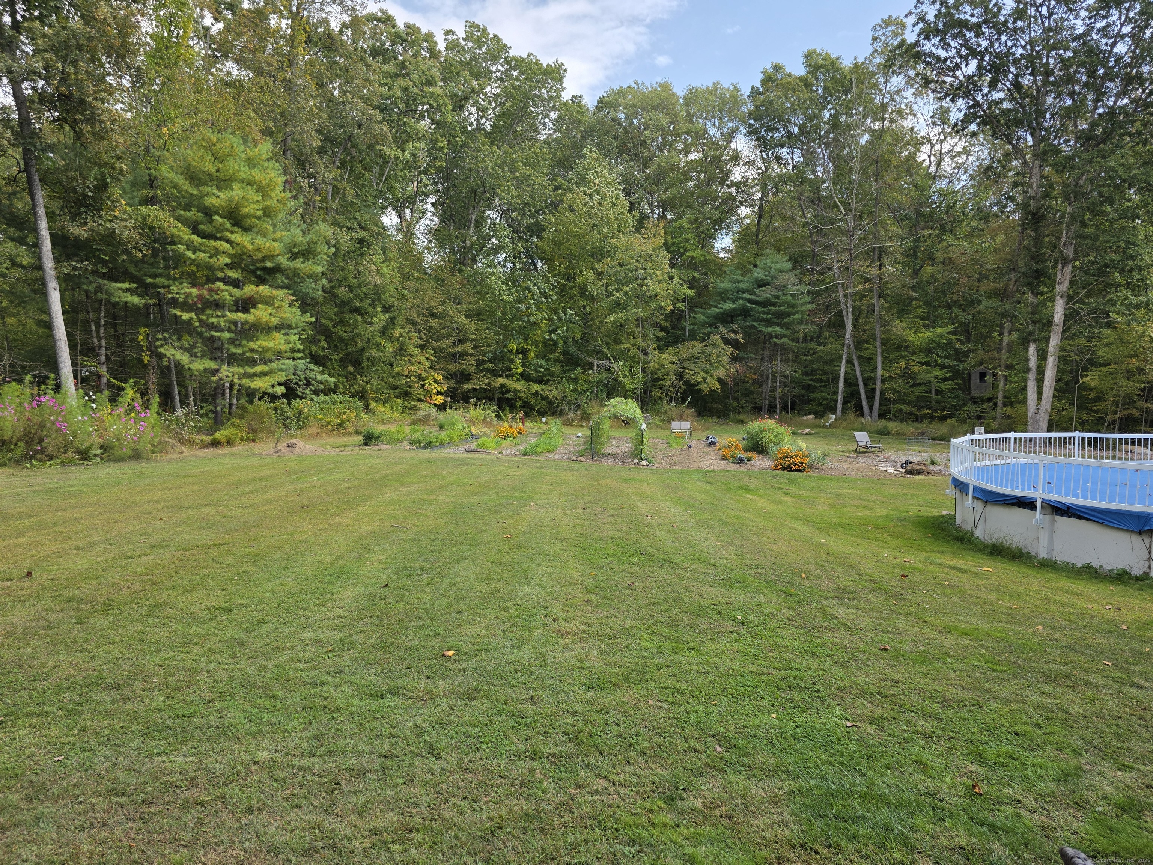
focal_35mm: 23
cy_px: 432
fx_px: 766
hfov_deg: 73.9
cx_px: 576
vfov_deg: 58.9
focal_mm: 6.3
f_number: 1.7
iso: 80
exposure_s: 1/2436
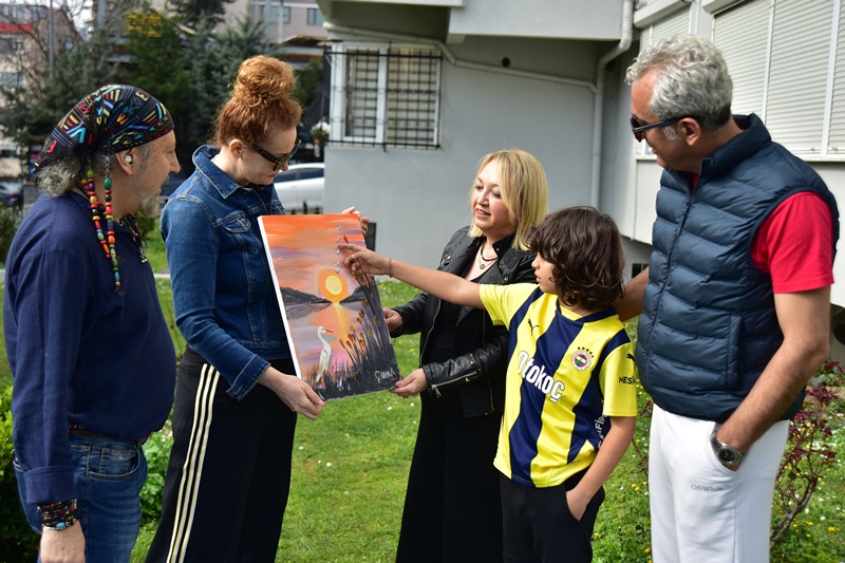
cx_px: 422
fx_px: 1056
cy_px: 282
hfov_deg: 43.6
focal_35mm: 45
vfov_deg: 29.9
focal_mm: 45
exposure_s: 1/500
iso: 125
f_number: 3.5
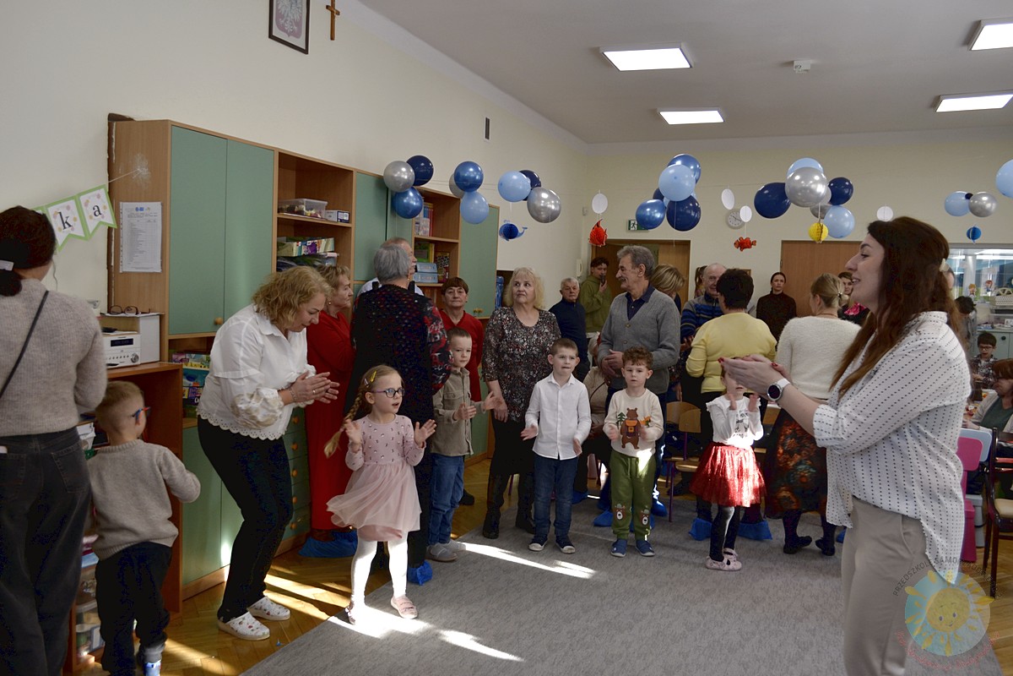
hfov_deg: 61.9
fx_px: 844
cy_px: 338
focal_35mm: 30
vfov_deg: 43.6
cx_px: 506
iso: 400
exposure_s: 1/100
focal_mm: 20
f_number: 5
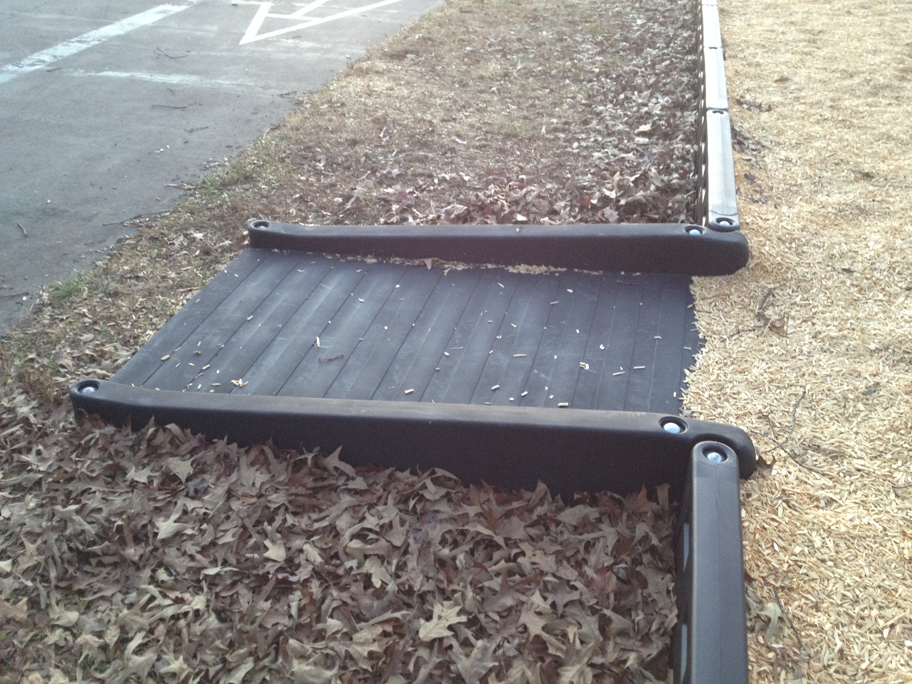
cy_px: 342
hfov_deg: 52.6
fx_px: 922
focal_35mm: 35
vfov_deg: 40.7
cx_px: 456
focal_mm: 4.28
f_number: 2.4
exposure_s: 1/20
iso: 125
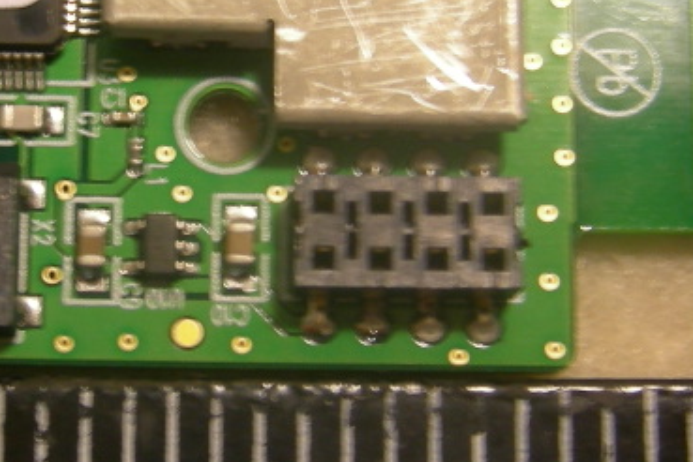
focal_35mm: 104
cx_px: 167
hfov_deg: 19.5
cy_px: 115
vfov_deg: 13.1
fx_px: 2002
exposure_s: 1/18.6
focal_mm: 7.5
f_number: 2.7
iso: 64
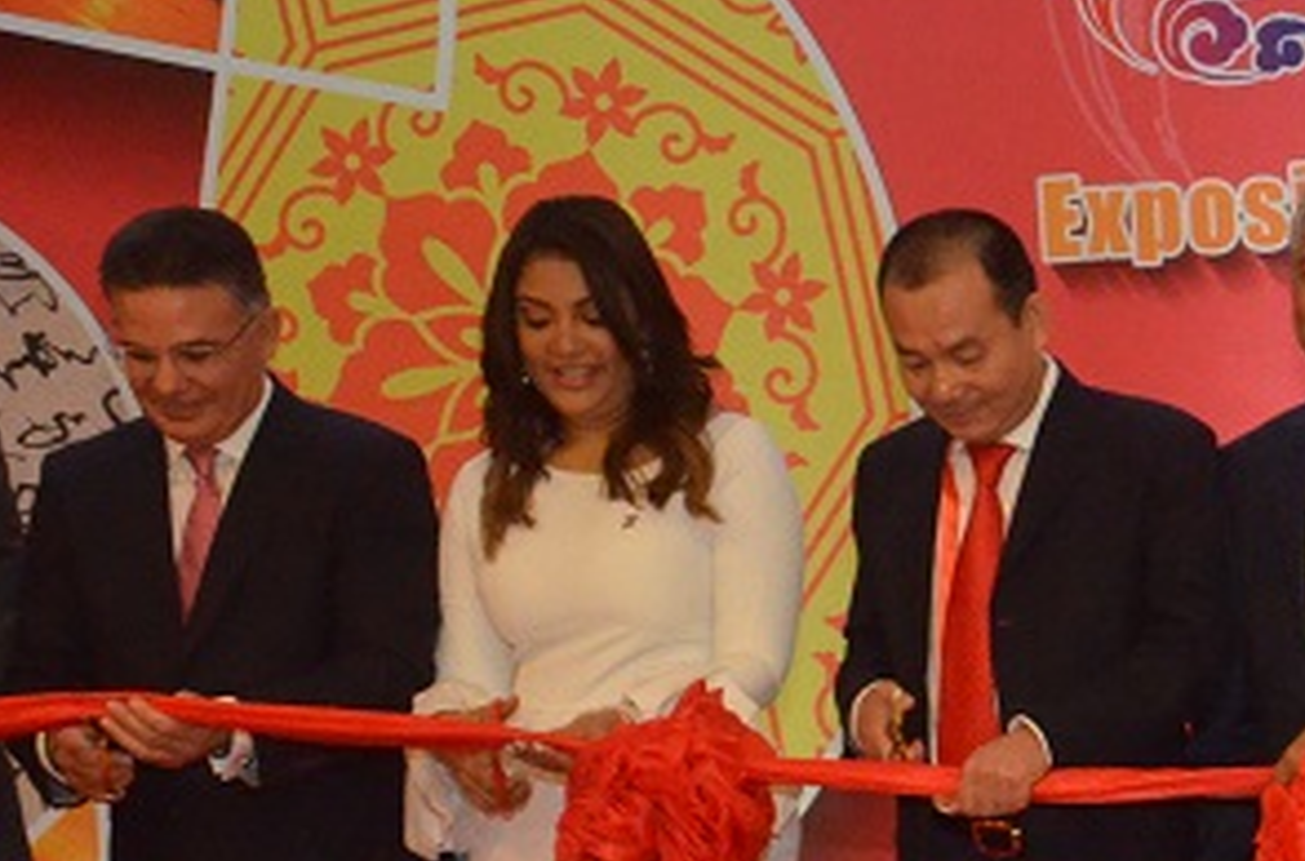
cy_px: 828
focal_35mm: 91
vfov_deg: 14.7
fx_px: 3288
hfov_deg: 20.6
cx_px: 1669
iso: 4000
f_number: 6.3
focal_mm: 18
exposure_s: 1/80
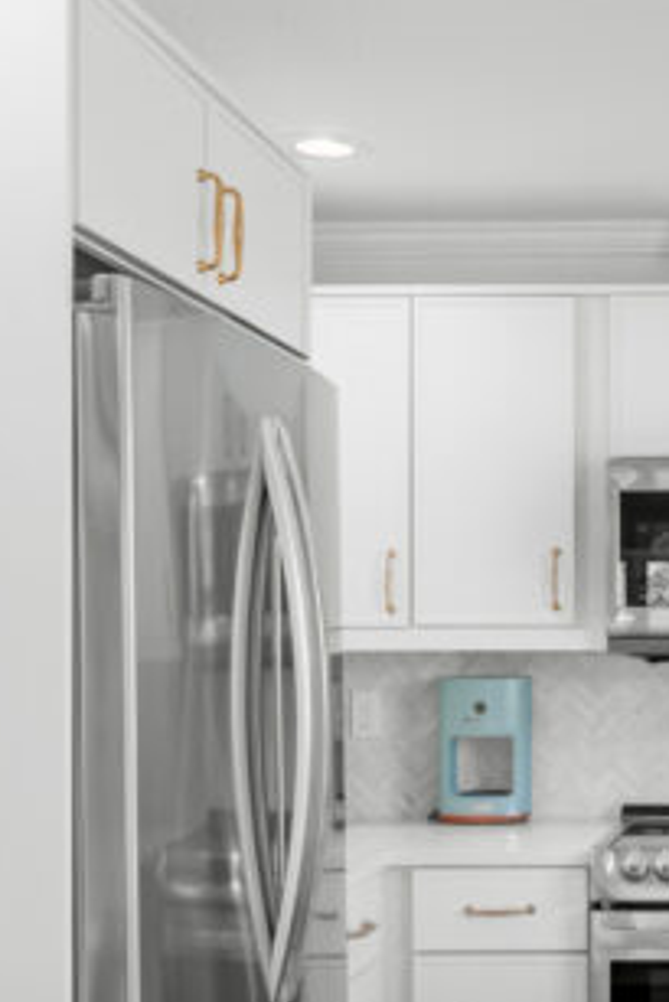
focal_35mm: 60
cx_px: 793
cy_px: 625
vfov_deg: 33.2
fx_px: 1670
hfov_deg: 21.1
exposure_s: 1/8
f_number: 8
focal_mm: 18
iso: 400
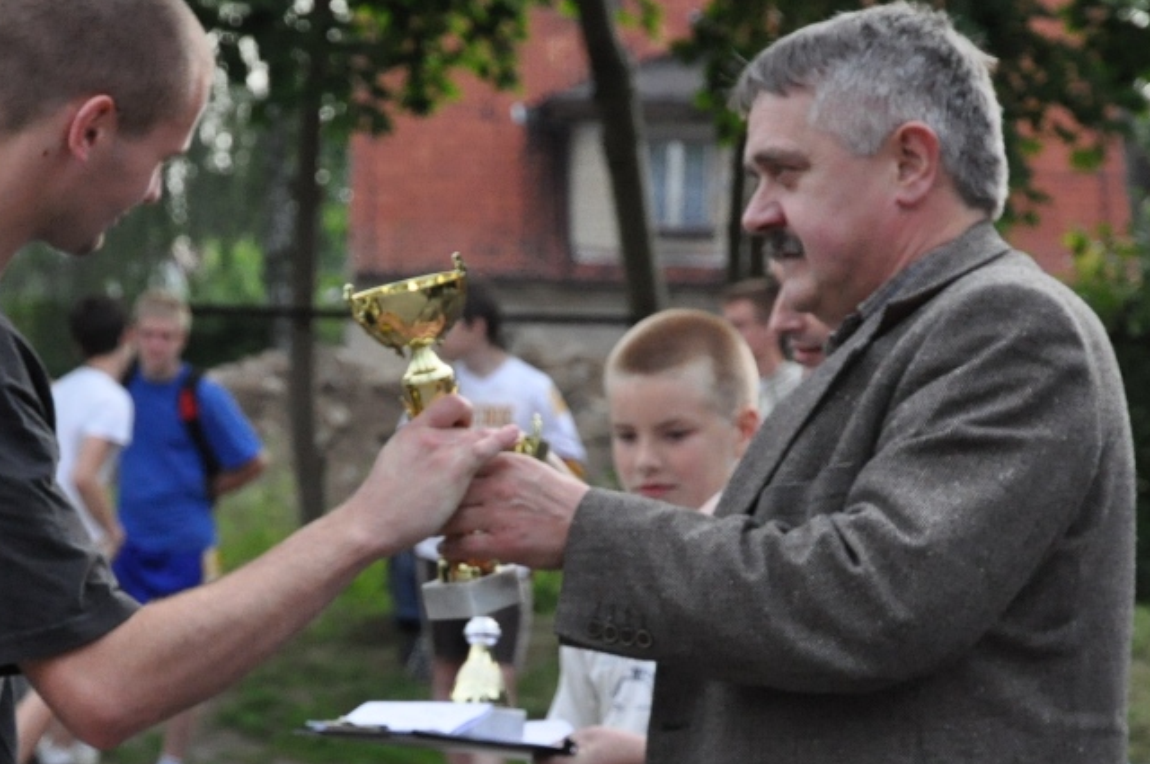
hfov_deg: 19.4
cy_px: 459
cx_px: 437
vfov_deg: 13.0
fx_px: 3350
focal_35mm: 105
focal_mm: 56
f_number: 5.6
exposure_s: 1/1250
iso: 2000
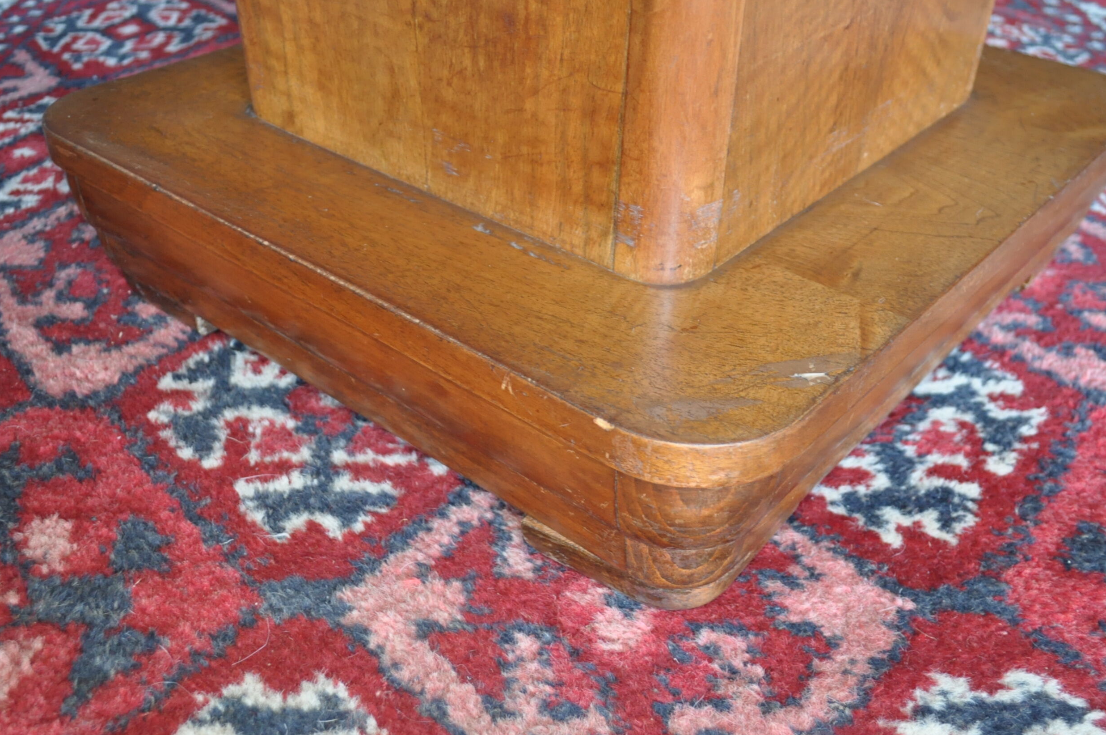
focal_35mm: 39
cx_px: 584
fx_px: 1197
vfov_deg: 34.1
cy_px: 308
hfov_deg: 49.6
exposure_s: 1/40
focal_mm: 20
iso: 800
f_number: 3.8
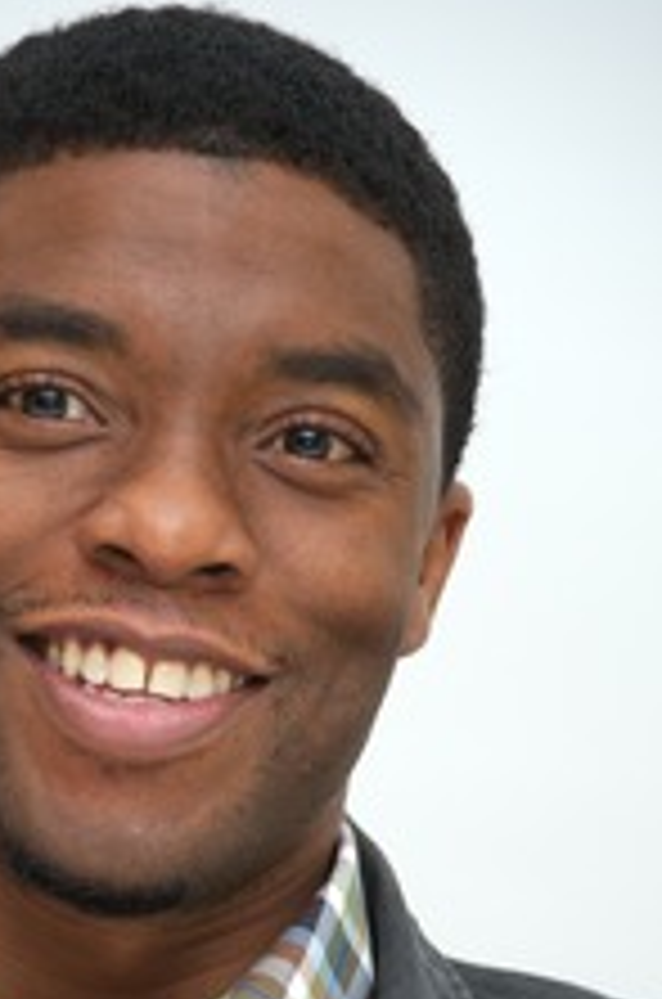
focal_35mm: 451
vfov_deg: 4.6
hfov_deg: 3.0
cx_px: 189
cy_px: 792
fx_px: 12498
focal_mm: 250
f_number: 5.6
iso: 800
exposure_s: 1/60
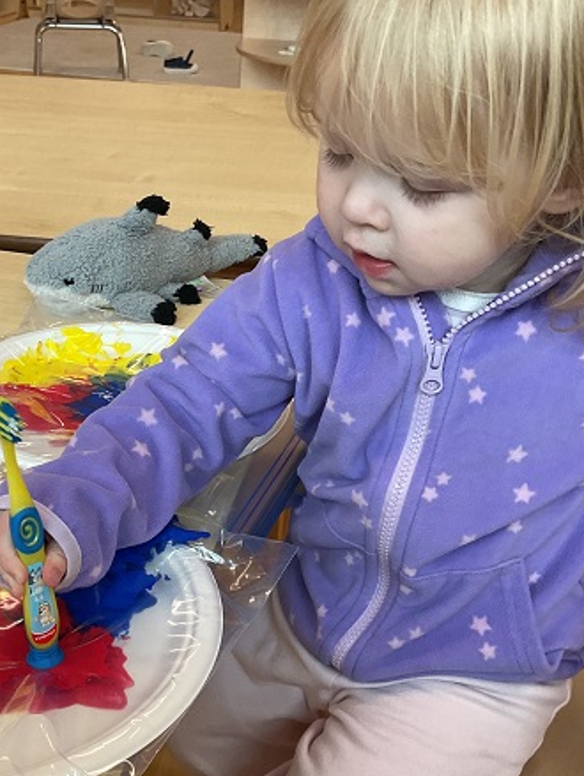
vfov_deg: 42.7
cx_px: 223
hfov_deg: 32.8
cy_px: 458
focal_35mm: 44
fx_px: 988
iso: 64
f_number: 1.8
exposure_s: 1/60
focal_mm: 3
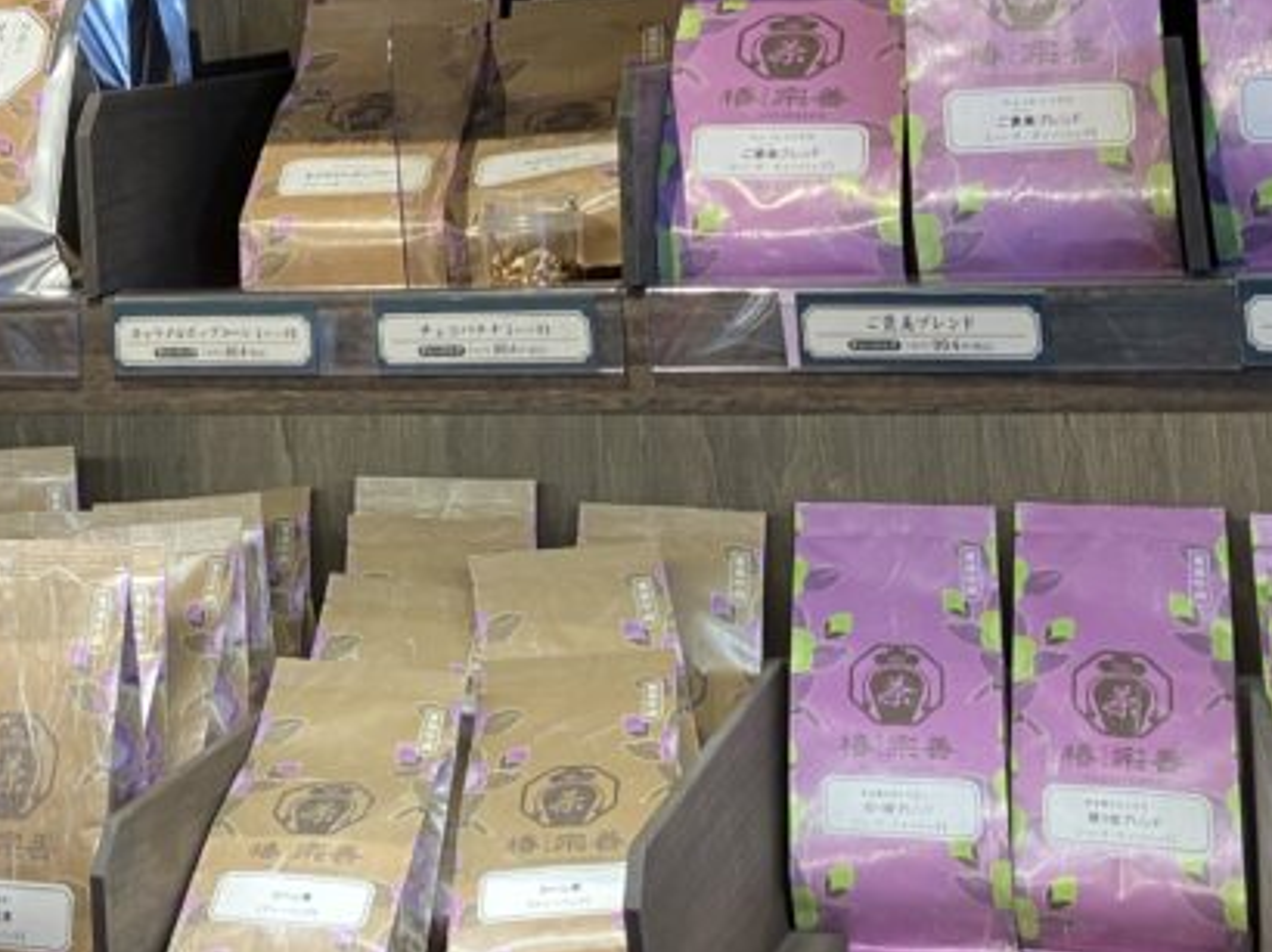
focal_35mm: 70
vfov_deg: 19.6
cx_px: 164
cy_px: -233
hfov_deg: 27.0
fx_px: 2571
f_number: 1.8
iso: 40
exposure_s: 1/50
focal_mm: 3.99
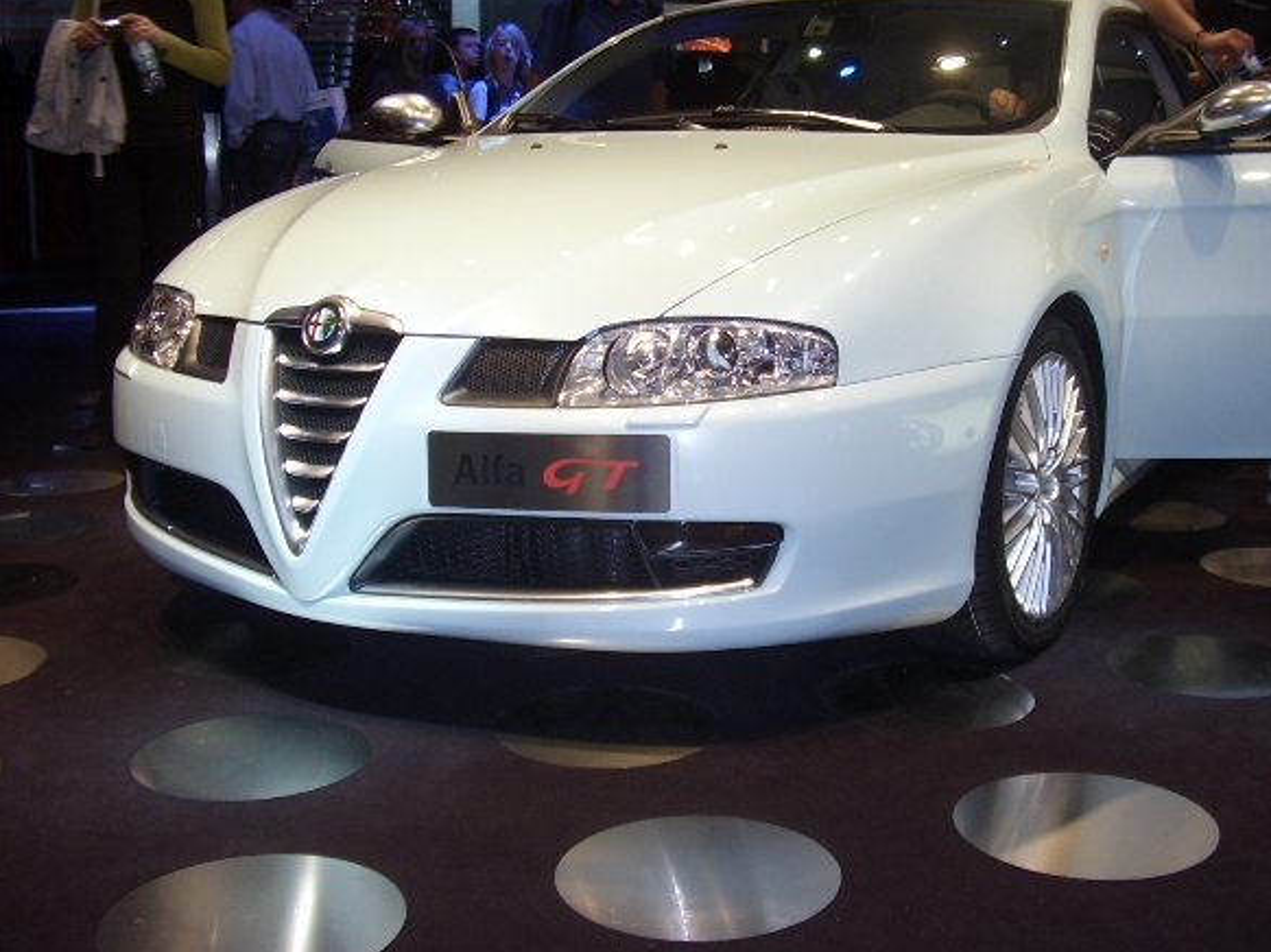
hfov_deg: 55.3
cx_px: 697
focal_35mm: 33
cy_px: 435
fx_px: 1211
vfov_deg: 42.9
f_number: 2.9
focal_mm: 5.8
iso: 100
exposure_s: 1/30
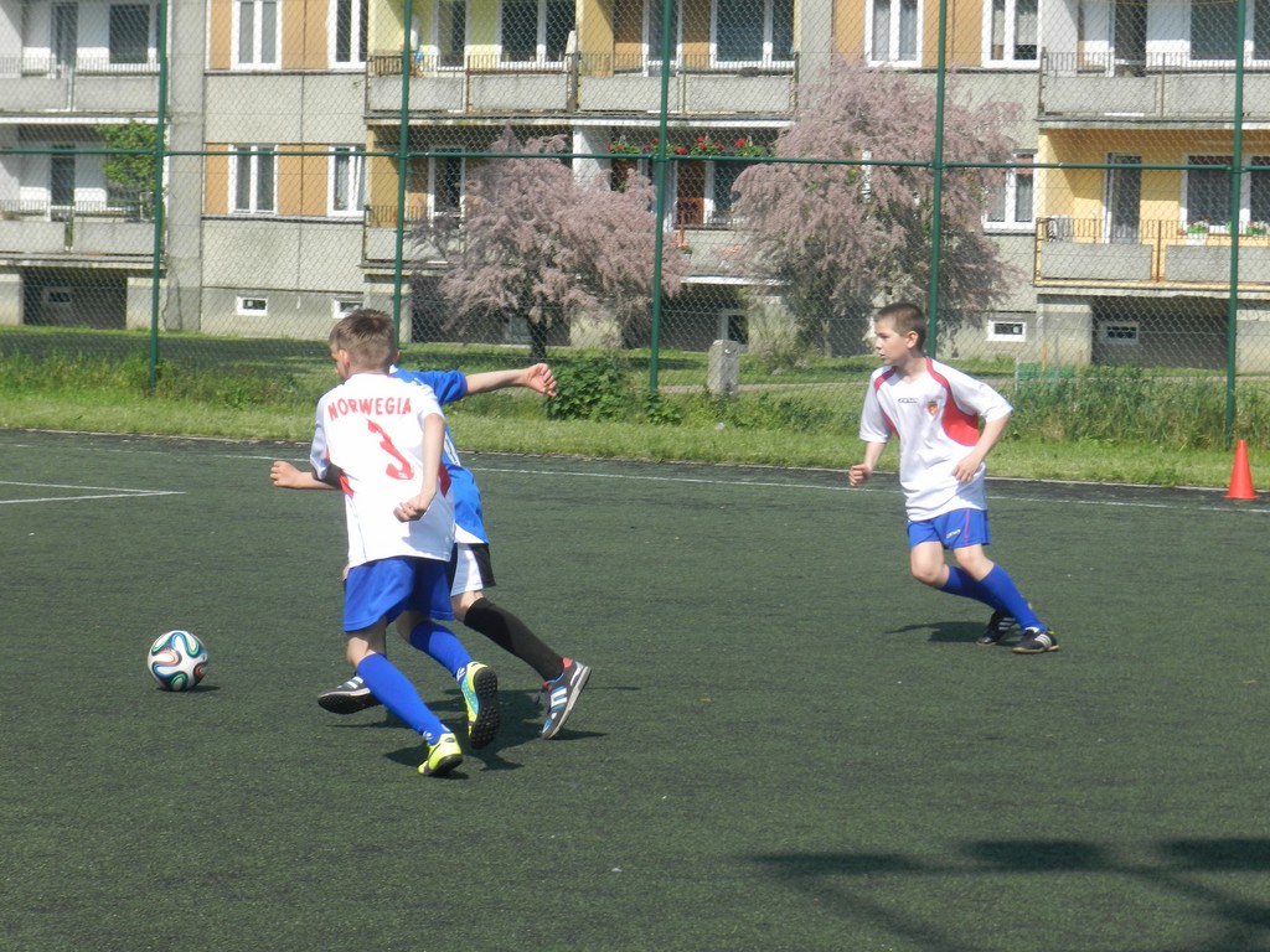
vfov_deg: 11.4
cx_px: 635
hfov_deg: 15.2
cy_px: 476
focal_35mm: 130
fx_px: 4769
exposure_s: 1/800
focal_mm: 23.1
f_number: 5
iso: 160
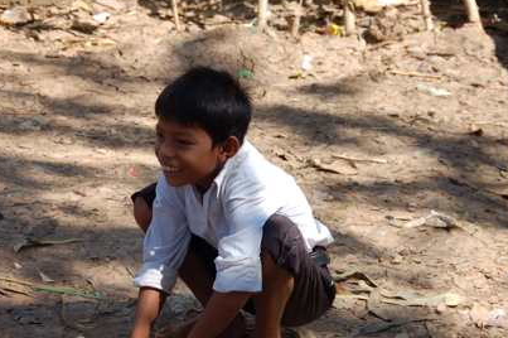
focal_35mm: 127
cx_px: 219
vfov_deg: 10.8
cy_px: 226
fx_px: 1791
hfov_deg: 16.1
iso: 220
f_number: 5.6
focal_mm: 62
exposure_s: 1/500
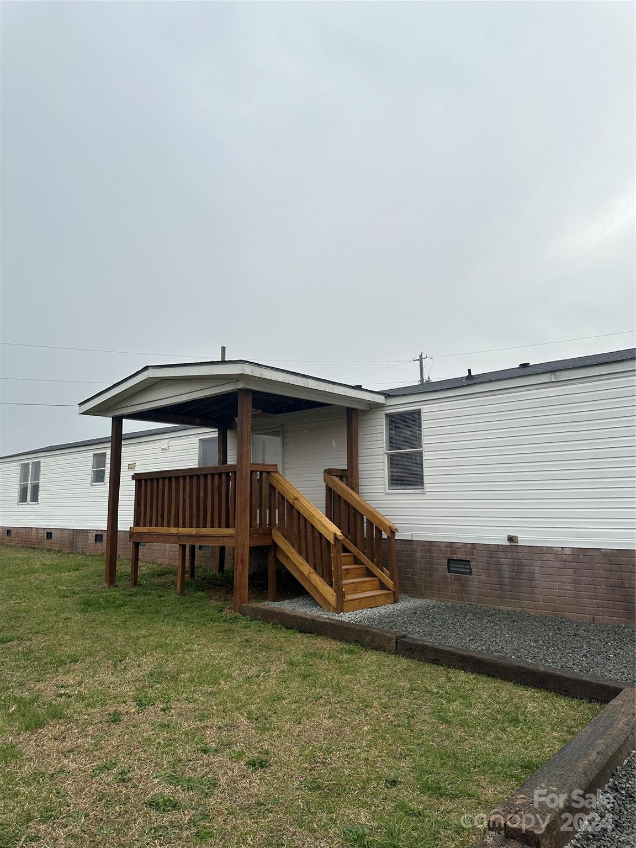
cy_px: 424
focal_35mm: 24
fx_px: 588
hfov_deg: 56.8
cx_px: 318
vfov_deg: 71.6
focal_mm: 6.86
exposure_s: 1/676
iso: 80
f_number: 1.78
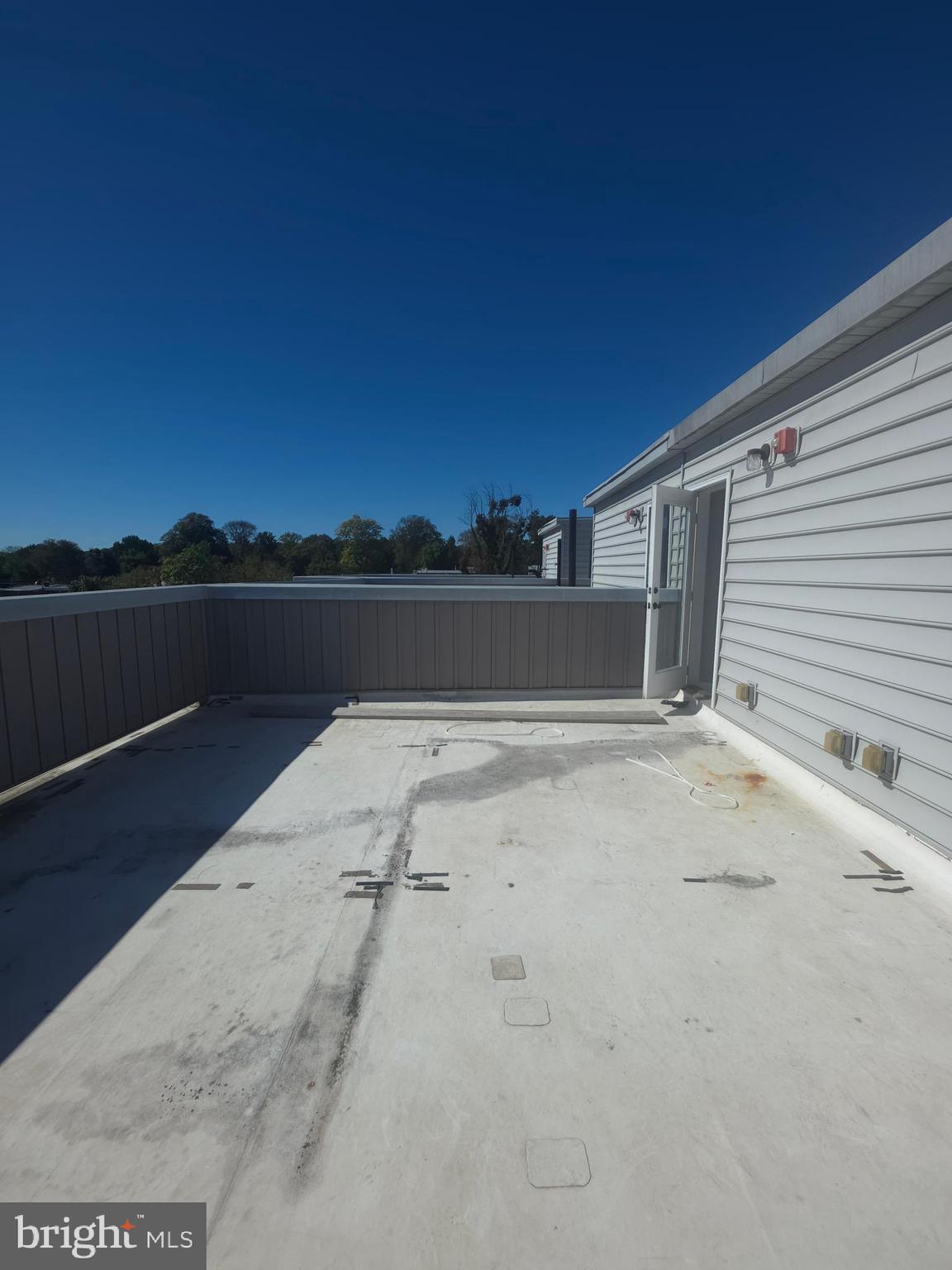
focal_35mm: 13
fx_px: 477
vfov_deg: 106.2
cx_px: 476
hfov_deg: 89.9
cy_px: 635
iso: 20
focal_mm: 2.2
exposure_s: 1/1408
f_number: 1.9
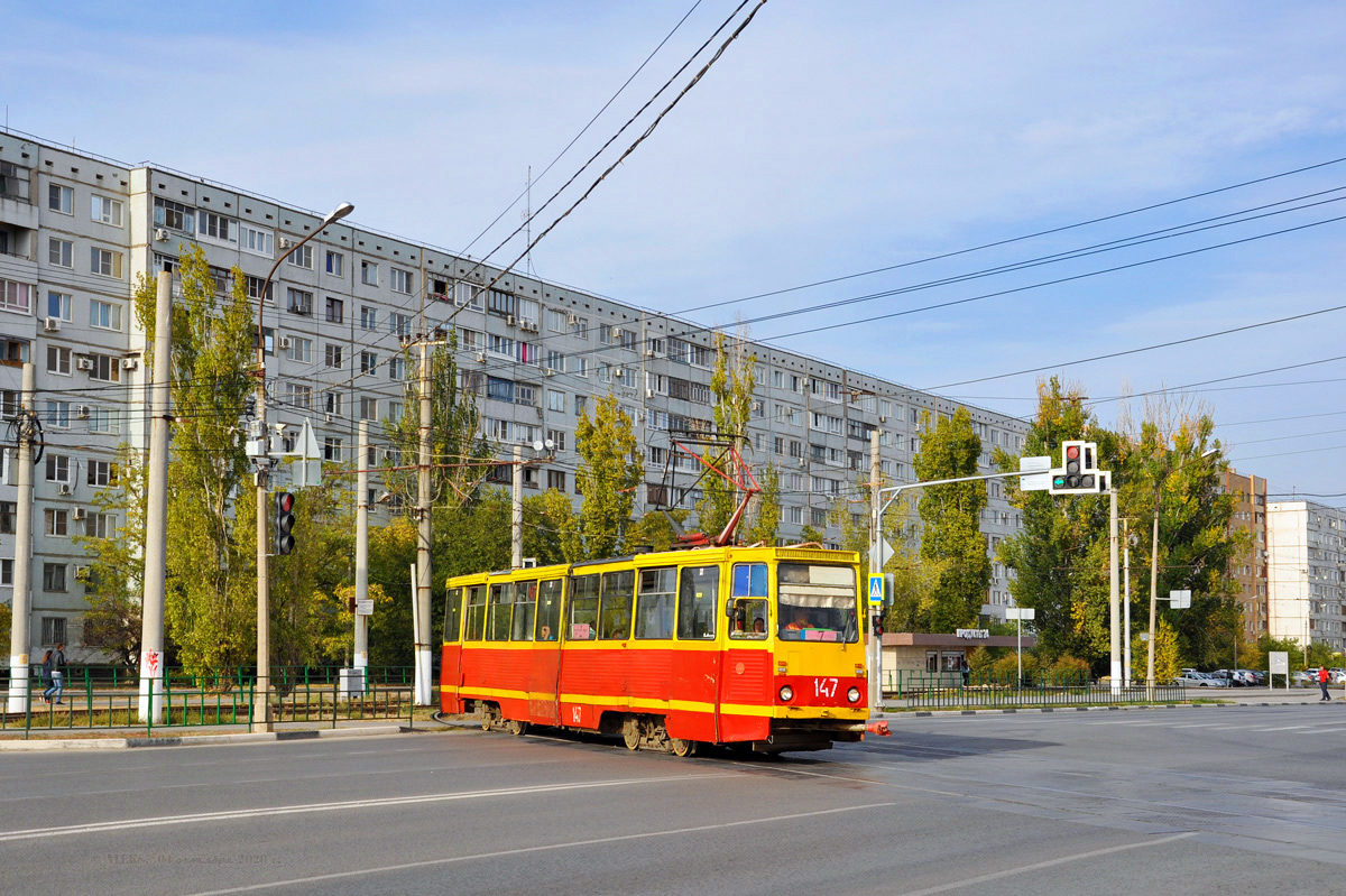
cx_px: 673
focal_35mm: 42
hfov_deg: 46.4
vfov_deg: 31.9
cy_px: 448
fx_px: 1570
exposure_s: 1/500
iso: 200
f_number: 8
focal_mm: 28
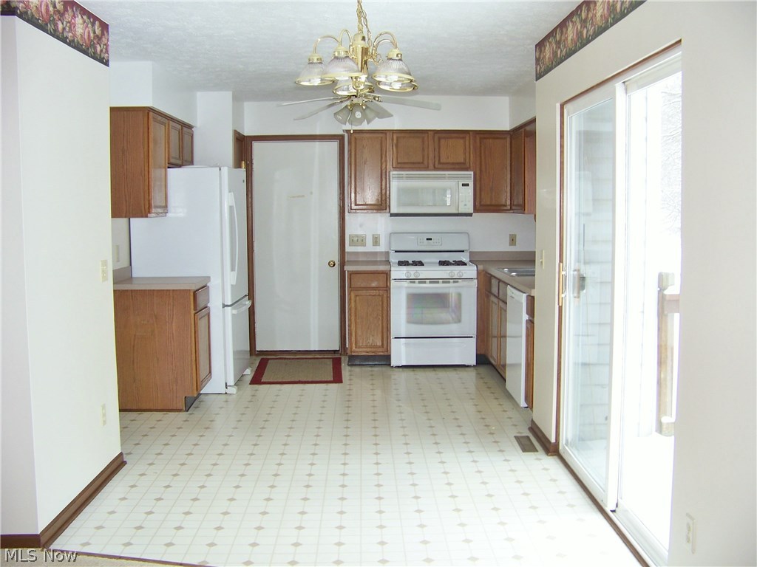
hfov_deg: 51.4
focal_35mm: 36
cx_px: 378
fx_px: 787
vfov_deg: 39.7
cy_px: 284
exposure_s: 1/30
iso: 64
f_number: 2.8
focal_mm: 5.85
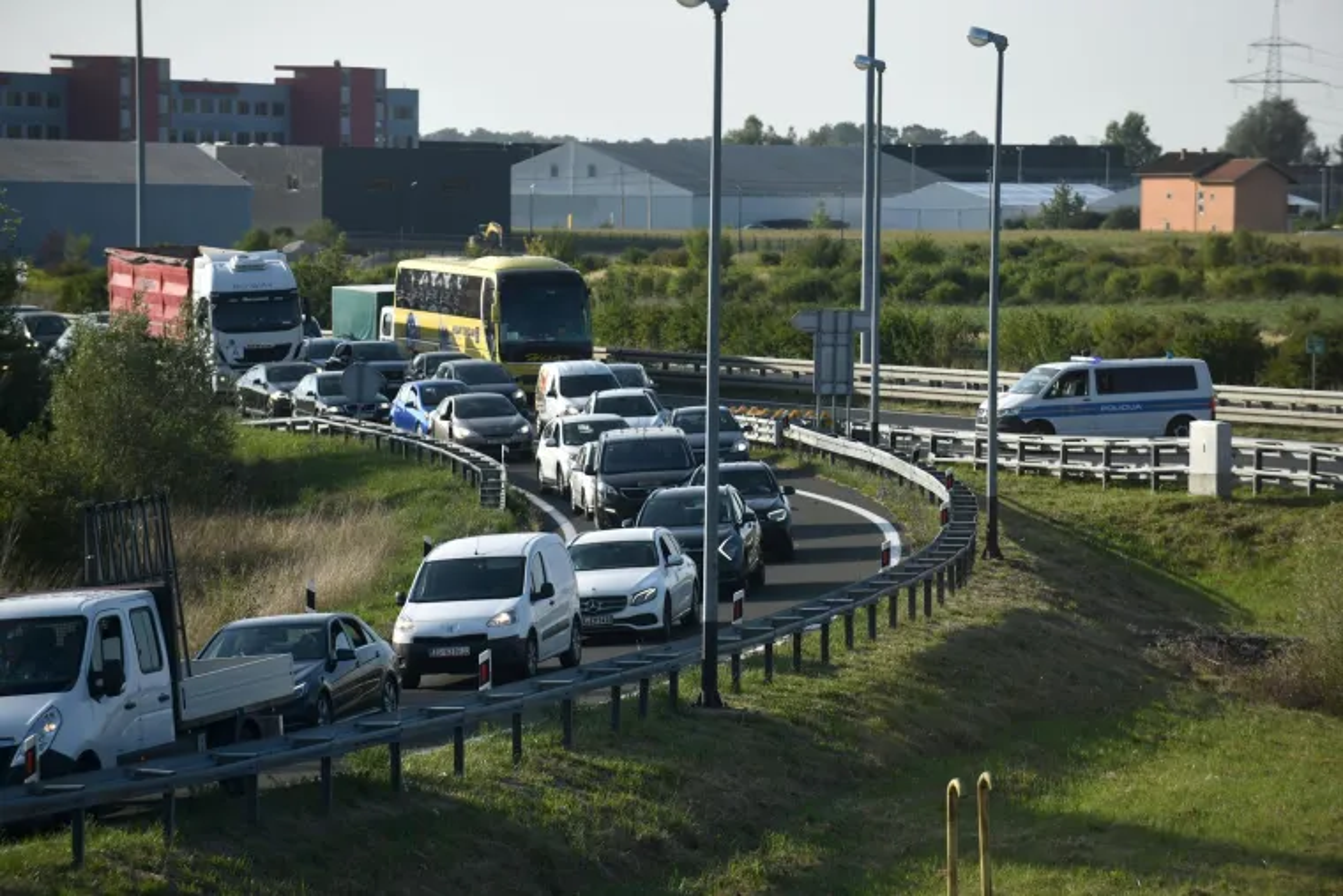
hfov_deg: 10.3
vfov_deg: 6.9
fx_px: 7462
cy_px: 448
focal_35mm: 200
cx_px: 672
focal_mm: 200
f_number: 5.6
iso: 200
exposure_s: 1/3200
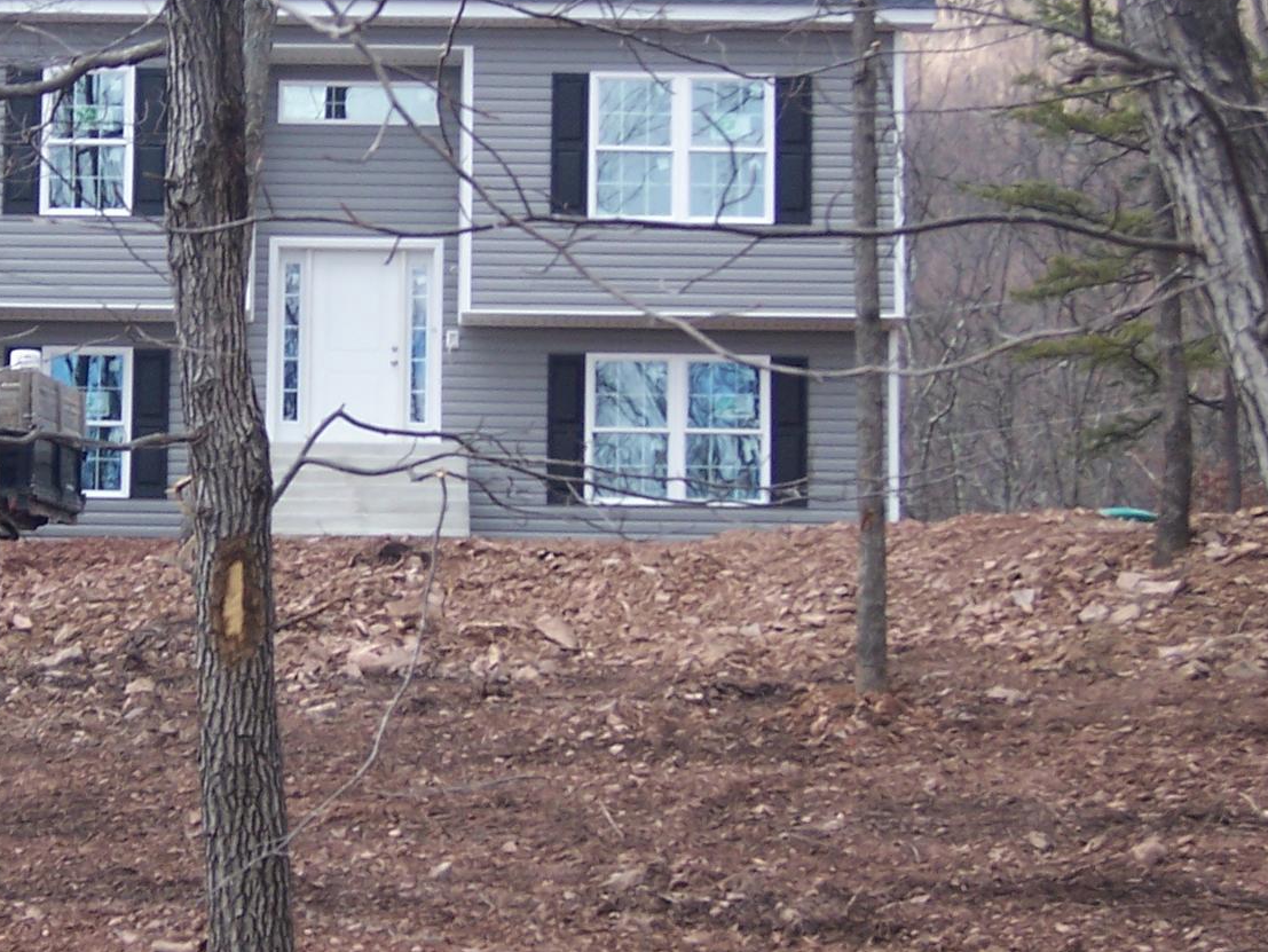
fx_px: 4947
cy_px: 404
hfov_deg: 14.5
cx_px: 214
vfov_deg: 11.0
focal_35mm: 135
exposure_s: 1/90
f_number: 4.3
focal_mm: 12.1
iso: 80
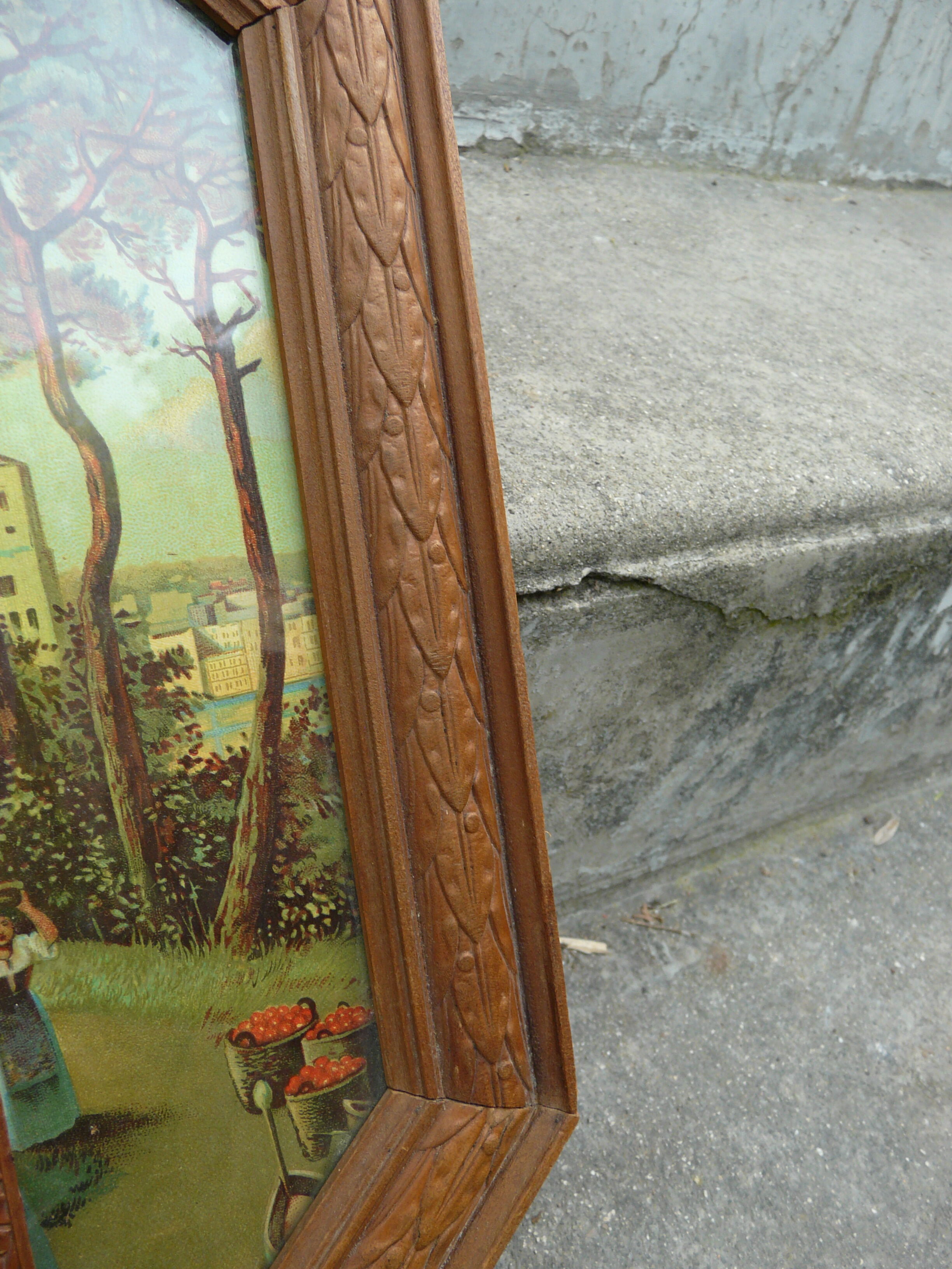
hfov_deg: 49.7
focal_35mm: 28
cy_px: 634
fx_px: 1027
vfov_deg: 63.4
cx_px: 476
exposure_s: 1/80
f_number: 2.8
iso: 100
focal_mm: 4.6
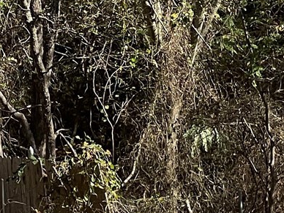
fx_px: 3126
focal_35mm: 381
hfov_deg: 5.1
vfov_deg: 3.9
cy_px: 364
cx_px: 572
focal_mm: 9
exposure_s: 1/273
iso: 32
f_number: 2.8
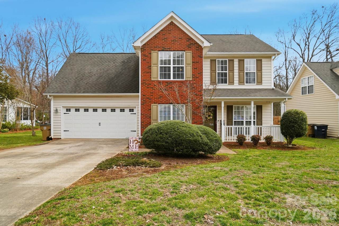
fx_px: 198
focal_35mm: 21
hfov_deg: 81.2
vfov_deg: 59.4
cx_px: 170
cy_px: 113
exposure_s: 1/4000
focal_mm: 14
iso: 100
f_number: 4
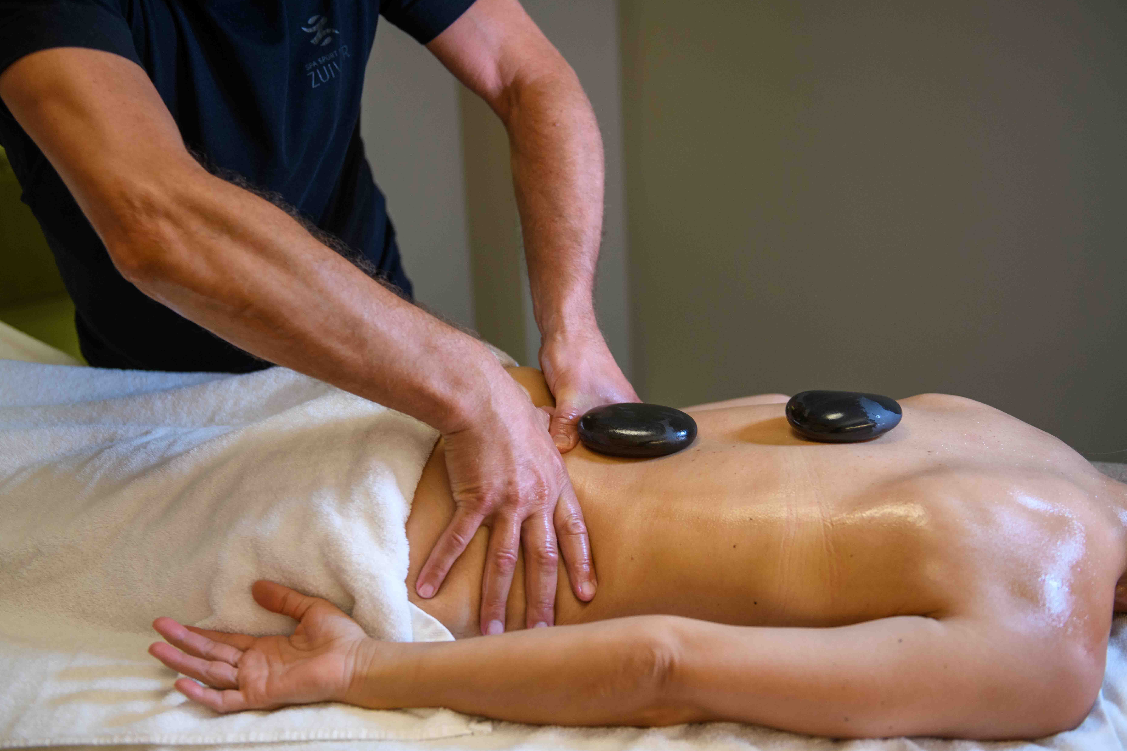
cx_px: 559
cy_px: 390
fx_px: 1534
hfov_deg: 40.3
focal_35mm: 49
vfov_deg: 27.5
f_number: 2.8
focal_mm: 44
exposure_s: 1/50
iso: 450
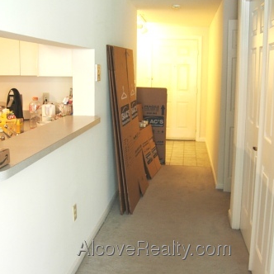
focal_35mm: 43
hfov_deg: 39.1
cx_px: 154
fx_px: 385
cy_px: 136
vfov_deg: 39.2
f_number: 3.8
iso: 100
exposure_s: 1/4.8
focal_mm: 7.5
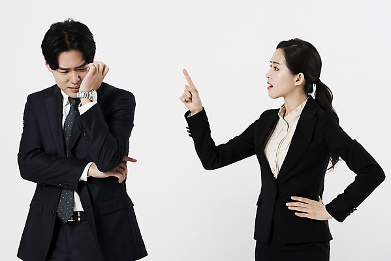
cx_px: 196
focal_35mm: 95
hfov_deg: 21.4
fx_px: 1032
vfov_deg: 14.4
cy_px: 130
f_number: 8
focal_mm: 95
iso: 64
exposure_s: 1/125
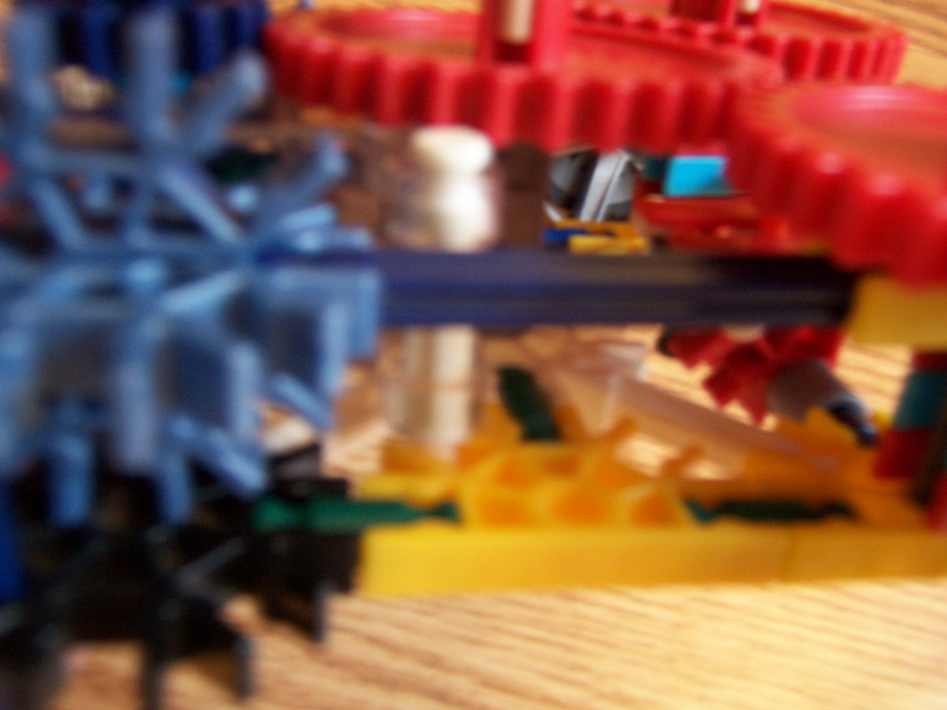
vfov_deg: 42.9
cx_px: 474
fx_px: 903
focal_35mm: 33
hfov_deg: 55.4
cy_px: 355
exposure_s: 1/8
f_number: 3.4
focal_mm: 5.5
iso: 140
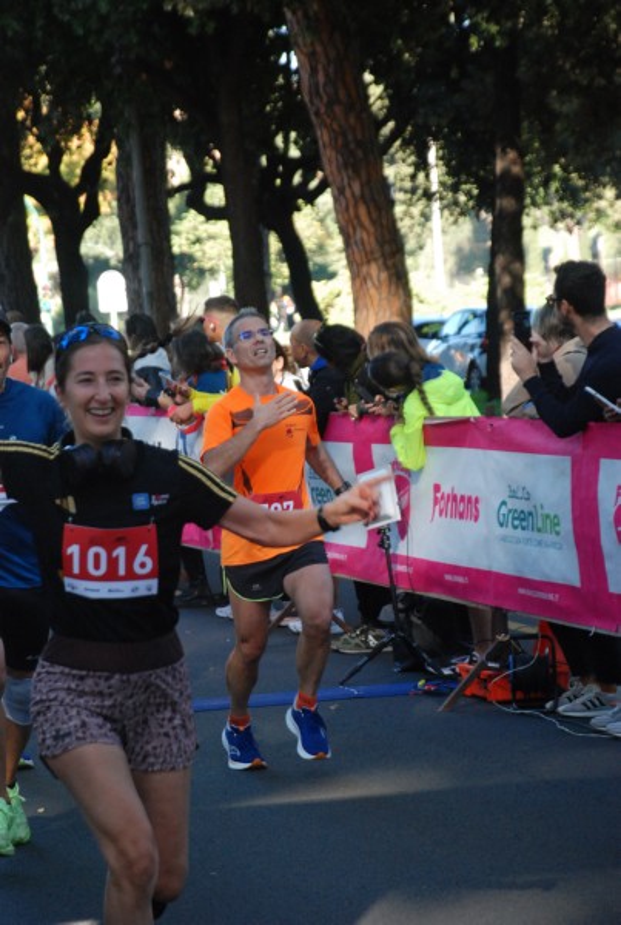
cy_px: 462
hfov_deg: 10.2
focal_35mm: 135
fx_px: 3475
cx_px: 310
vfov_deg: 15.2
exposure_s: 1/320
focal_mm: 90
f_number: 5.6
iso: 1000
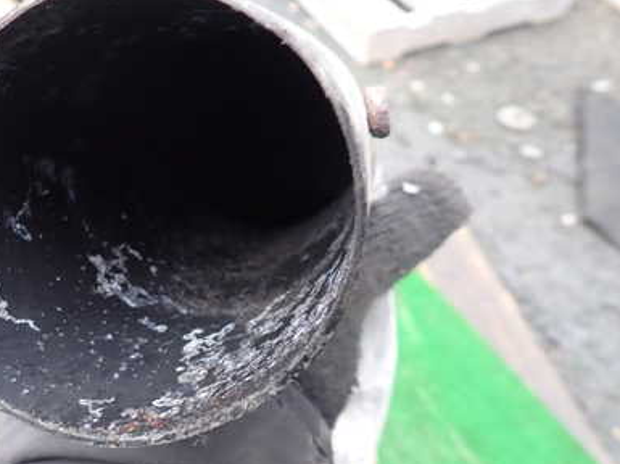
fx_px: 698
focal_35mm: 39
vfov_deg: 36.6
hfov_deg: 45.8
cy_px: 179
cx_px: 138
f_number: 2.8
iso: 100
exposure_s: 1/60
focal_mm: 4.5
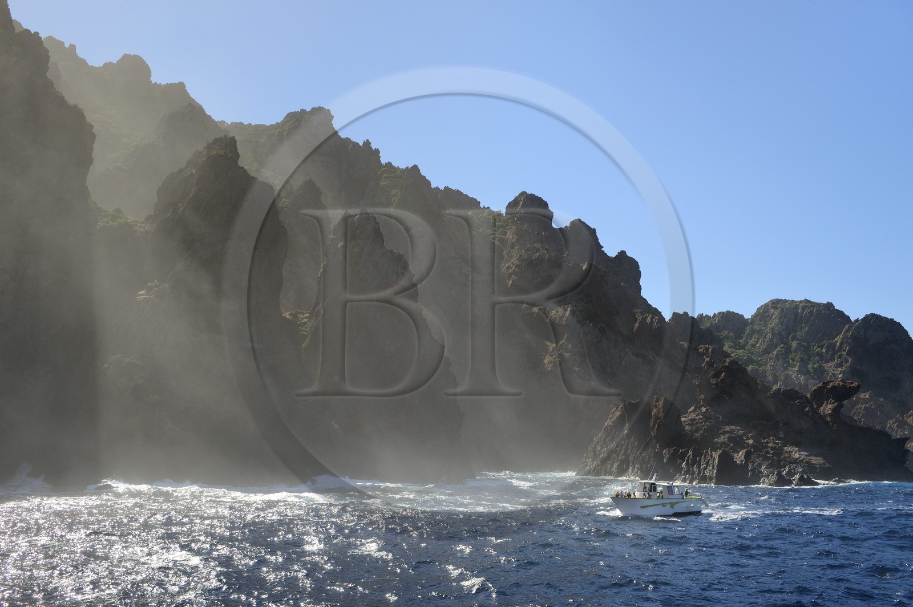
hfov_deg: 54.5
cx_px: 456
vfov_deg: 37.8
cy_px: 304
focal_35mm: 35
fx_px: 887
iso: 400
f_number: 13
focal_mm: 35
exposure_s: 1/640
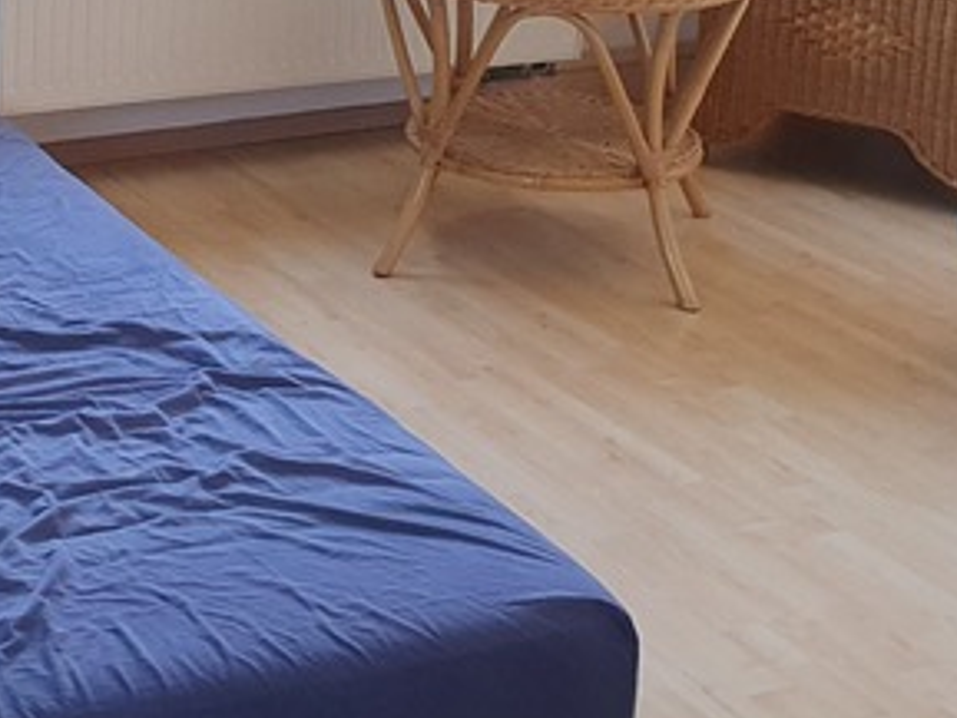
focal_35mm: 92
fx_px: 2545
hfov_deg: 20.7
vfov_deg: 15.5
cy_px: -152
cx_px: 17
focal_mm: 4.32
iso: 200
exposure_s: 1/100
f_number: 2.4
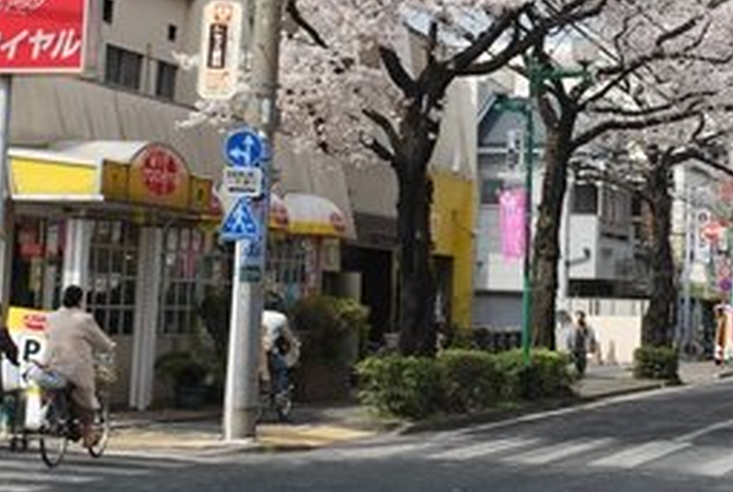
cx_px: 566
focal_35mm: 90
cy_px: 63
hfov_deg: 22.3
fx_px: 1836
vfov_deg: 15.1
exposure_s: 1/250
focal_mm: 34
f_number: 8
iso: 100
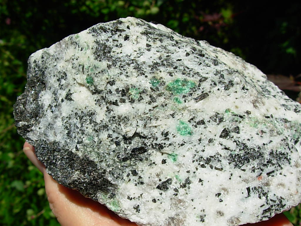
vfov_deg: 37.7
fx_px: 330
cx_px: 150
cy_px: 113
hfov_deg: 49.0
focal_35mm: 38
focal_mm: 6.3
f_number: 4.9
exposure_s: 1/886
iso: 50
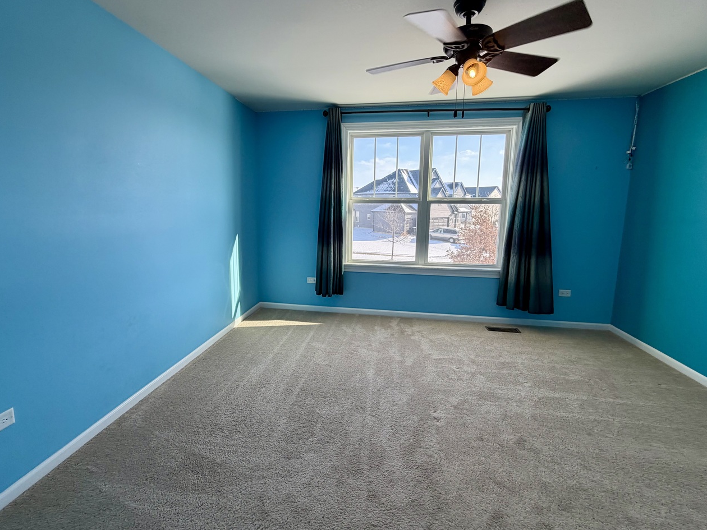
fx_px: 327
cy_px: 246
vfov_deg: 78.0
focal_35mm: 16
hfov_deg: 94.4
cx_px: 338
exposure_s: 1/164
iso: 64
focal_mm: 2.22
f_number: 2.2
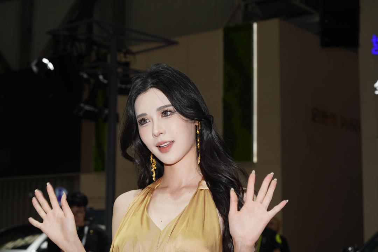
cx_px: 189
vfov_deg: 19.5
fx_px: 735
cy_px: 126
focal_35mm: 70
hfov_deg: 28.8
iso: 200
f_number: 7.1
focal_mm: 70
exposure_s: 1/250
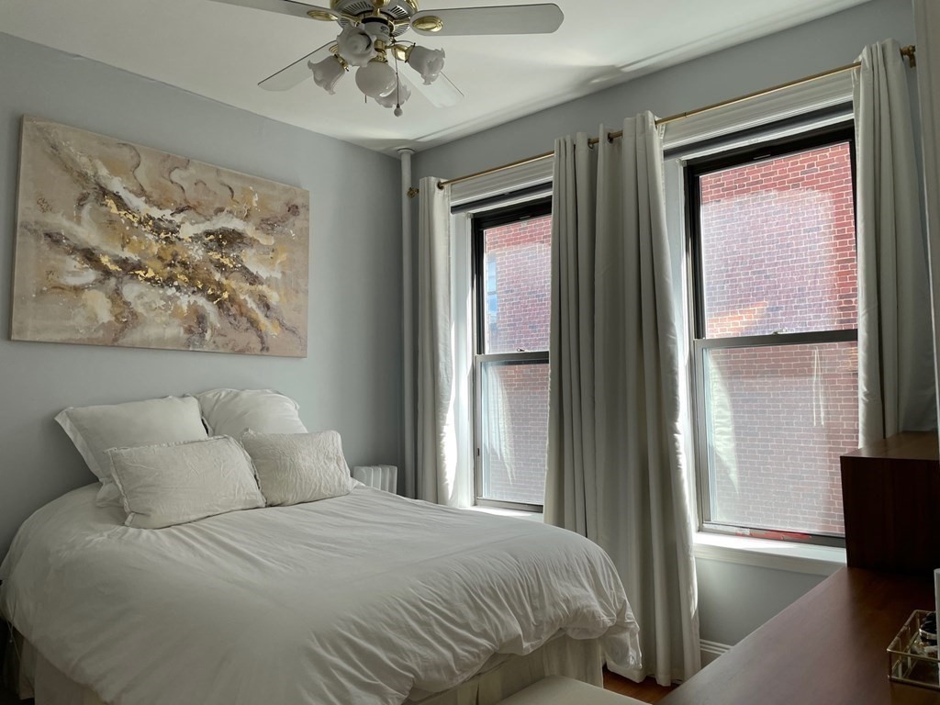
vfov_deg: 53.1
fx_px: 706
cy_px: 352
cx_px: 470
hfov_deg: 67.3
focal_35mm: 26
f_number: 1.6
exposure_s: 1/120
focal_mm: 4.2
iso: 50
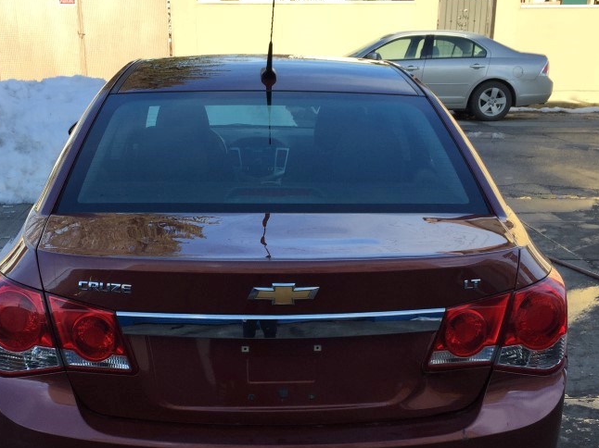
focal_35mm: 46
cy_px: 305
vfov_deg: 31.2
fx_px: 796
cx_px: 268
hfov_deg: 41.2
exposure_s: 1/648
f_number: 2.2
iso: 32
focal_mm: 4.15
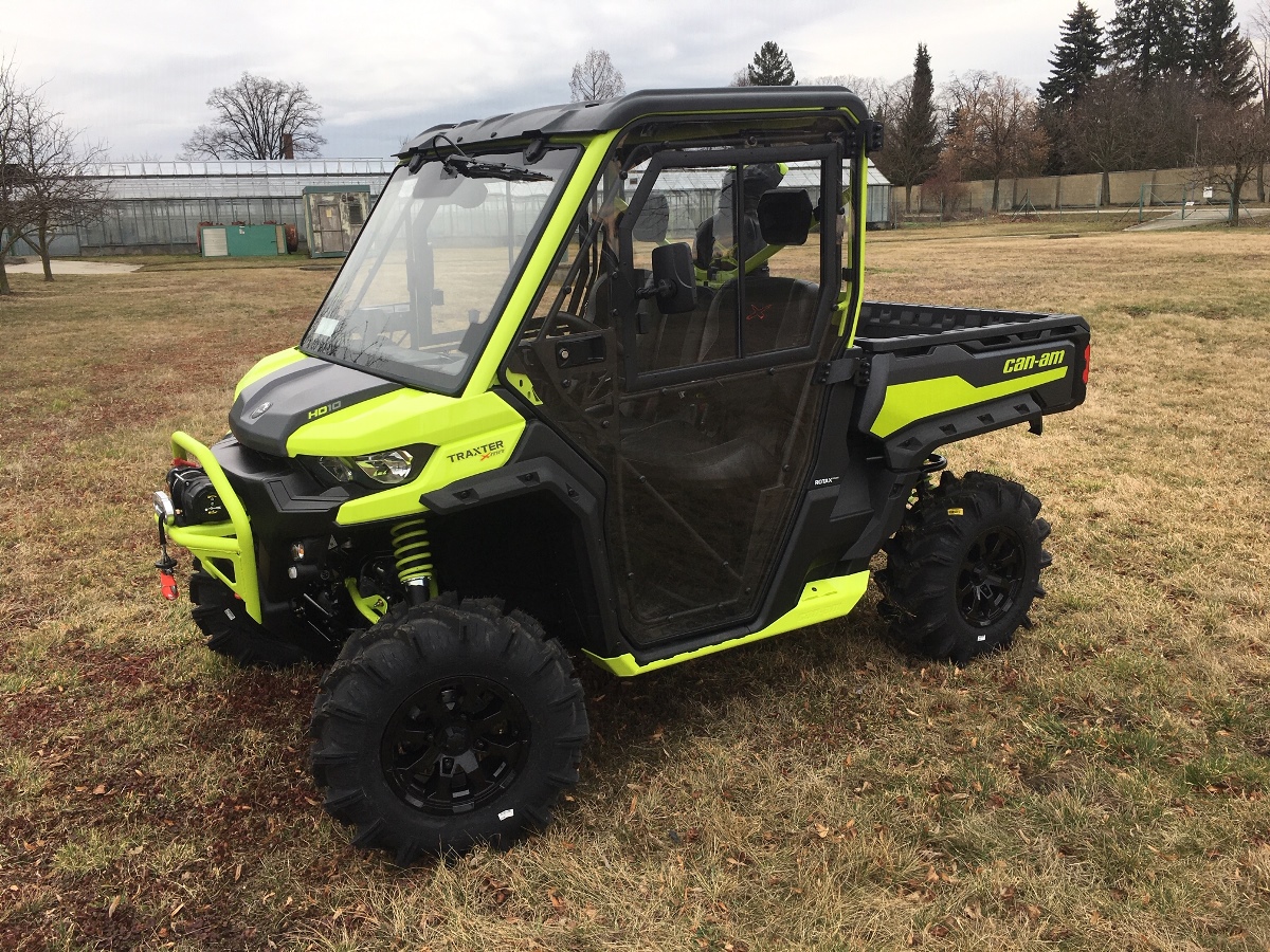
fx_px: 1064
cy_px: 476
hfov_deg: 61.7
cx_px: 635
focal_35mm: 29
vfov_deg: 48.2
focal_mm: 4.15
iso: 25
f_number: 2.2
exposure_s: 1/541
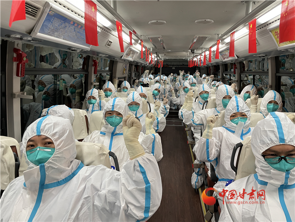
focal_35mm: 26
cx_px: 148
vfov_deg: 53.1
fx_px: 222
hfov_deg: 67.3
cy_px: 111
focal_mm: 4.2
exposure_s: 1/61
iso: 125
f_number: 1.6
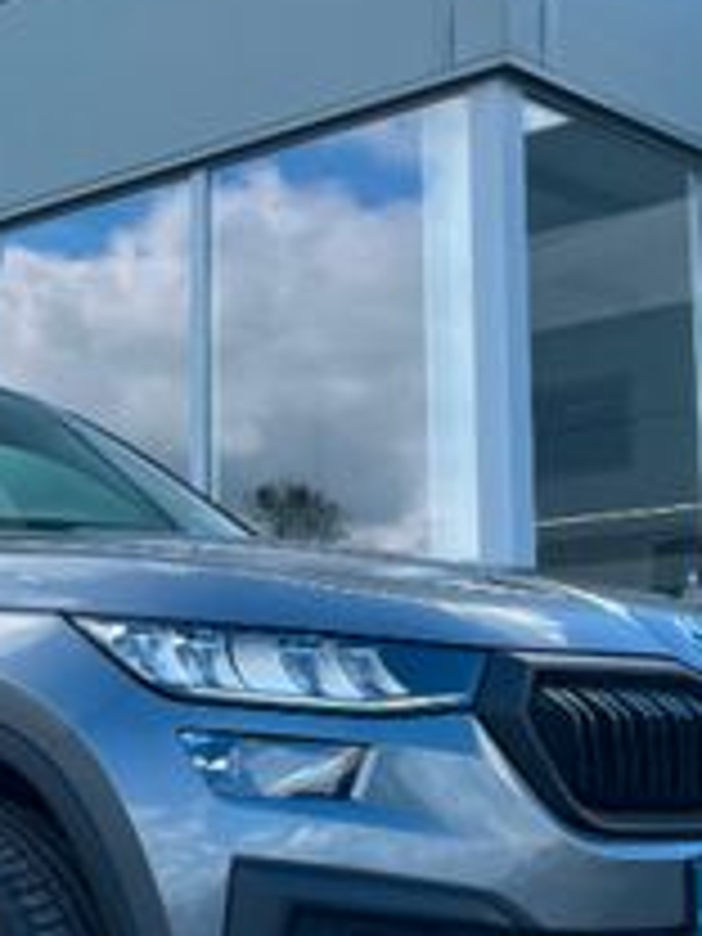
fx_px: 2028
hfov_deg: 19.1
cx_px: 9
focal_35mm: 75
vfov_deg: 26.0
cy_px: 441
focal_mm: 5.1
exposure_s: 1/1695
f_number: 1.6
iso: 50
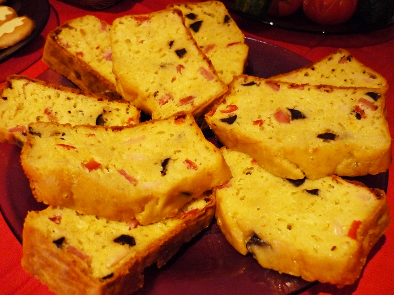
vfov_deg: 42.9
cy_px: 148
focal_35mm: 33
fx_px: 376
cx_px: 197
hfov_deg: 55.4
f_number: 2.8
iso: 640
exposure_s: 1/30
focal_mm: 5.5
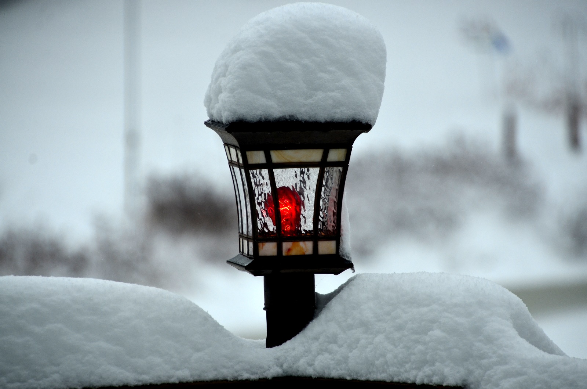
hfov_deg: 5.5
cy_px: 194
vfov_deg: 3.6
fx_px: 6101
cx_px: 294
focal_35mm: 375
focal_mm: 250
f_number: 6.3
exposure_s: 1/800
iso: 250
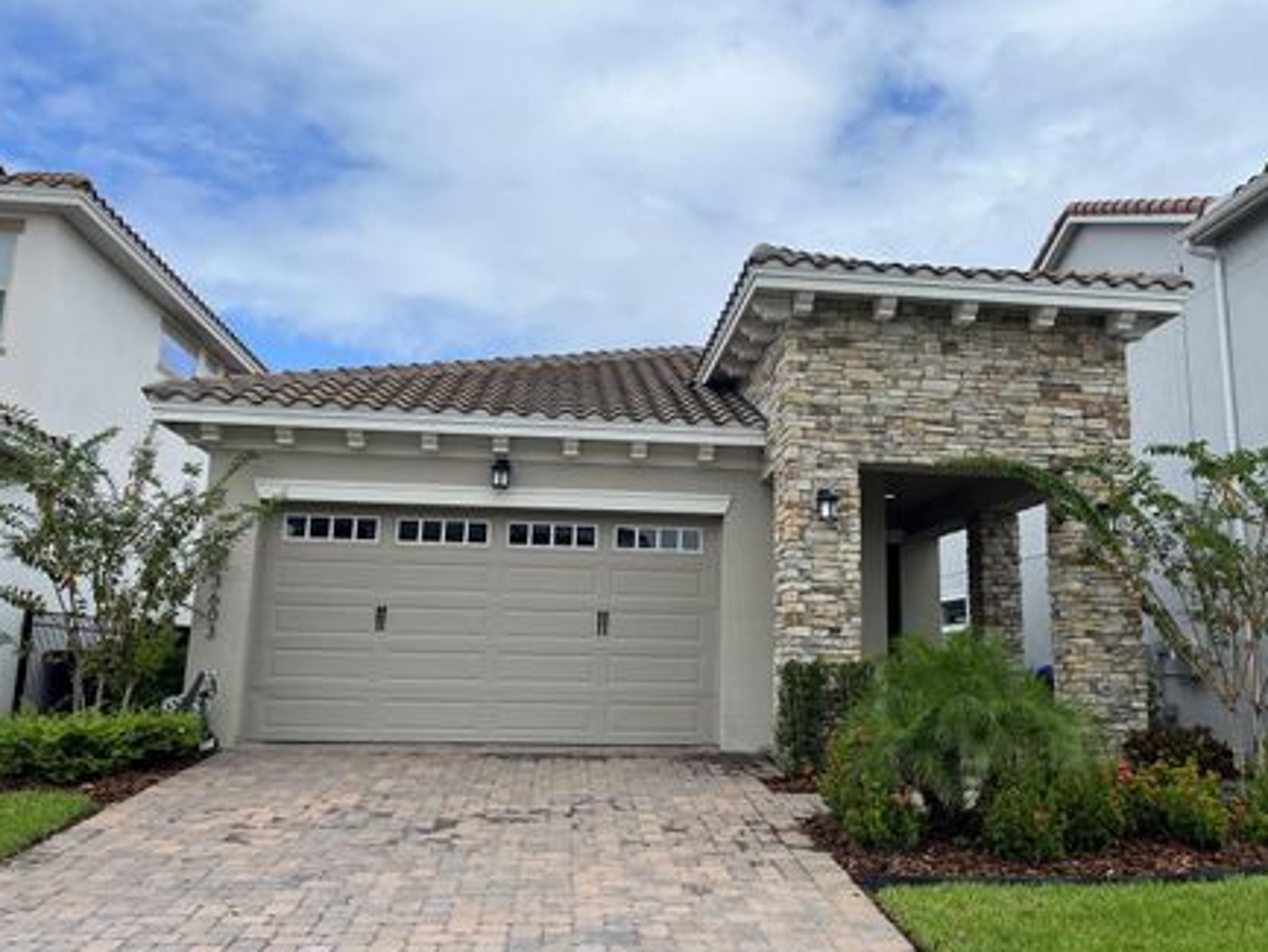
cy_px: 464
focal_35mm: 30
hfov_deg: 59.8
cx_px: 703
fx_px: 1099
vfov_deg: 46.8
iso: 50
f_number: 1.6
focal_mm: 5.1
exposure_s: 1/4016
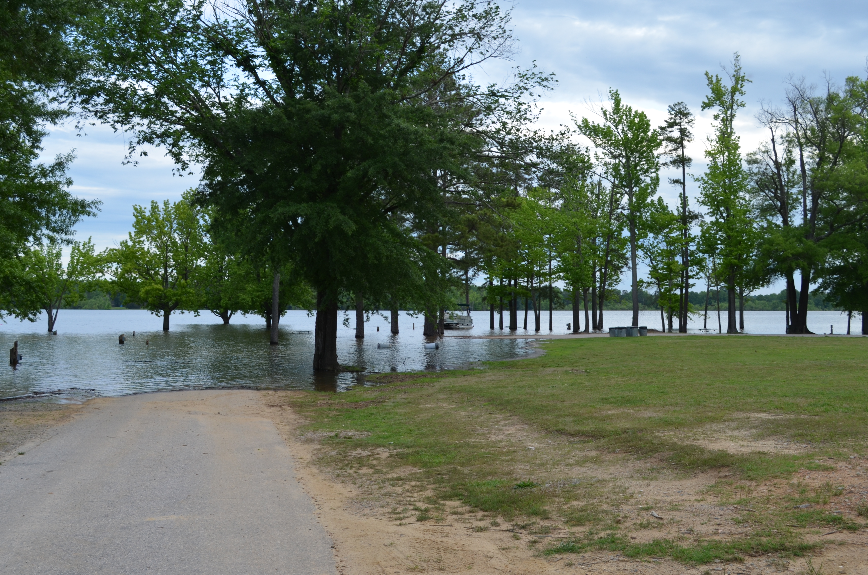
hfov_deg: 47.5
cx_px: 407
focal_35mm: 41
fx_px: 987
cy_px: 286
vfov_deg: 32.5
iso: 200
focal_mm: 24
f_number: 7.1
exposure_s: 1/200
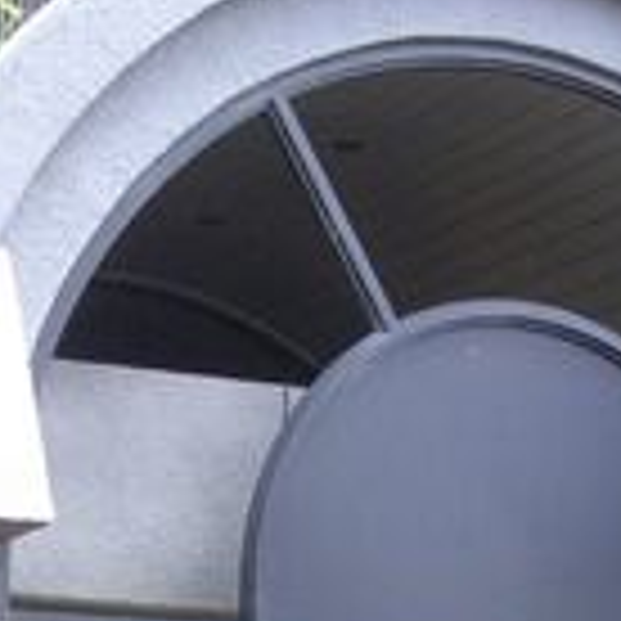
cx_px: 148
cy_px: 842
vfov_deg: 12.2
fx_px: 2801
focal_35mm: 138
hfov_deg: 12.6
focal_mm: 4.8
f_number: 4
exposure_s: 1/100
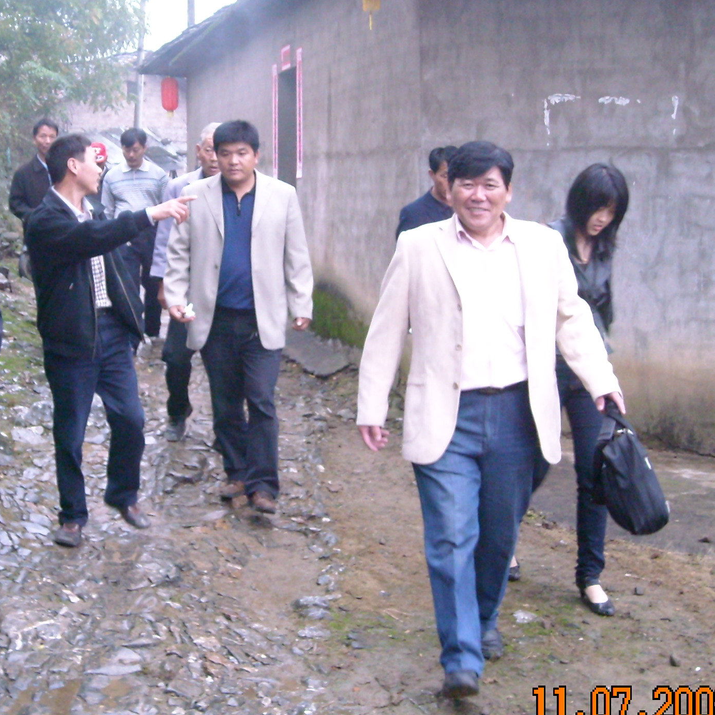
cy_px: 307
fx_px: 1355
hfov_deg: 29.4
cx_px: 247
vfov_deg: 29.5
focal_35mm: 58
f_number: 2.8
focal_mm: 5.7
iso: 400
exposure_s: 1/52
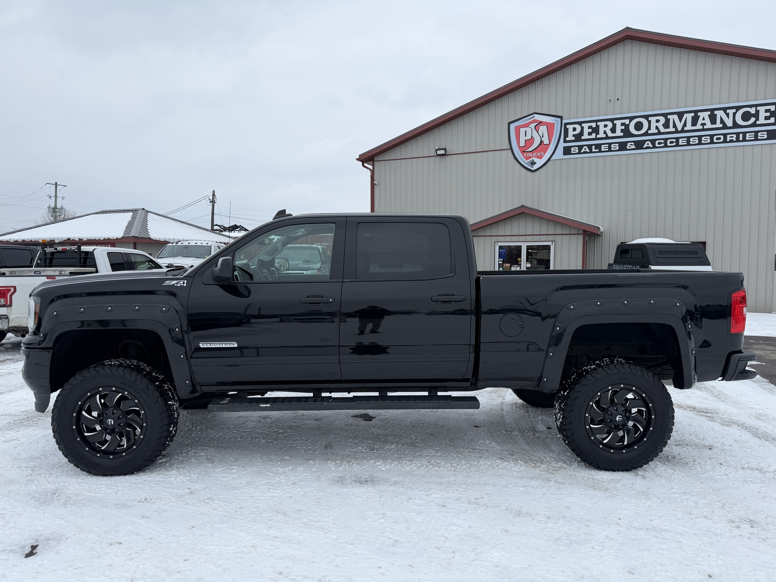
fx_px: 538
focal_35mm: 24
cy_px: 291
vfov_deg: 56.8
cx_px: 388
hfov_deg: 71.6
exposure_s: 1/1949
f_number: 1.78
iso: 80
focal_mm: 6.76
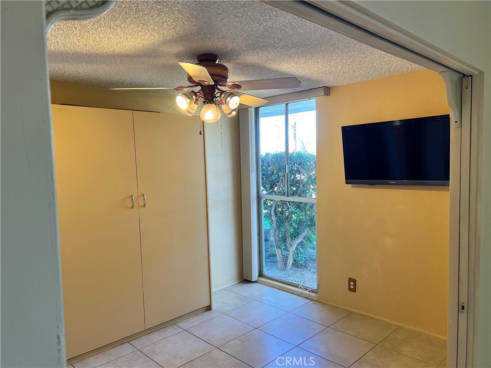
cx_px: 246
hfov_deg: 67.3
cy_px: 184
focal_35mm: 26
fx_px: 369
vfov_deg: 53.1
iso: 80
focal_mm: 5.7
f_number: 1.5
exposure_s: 1/120
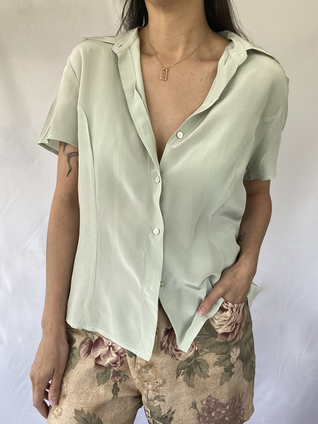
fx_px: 367
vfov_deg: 60.0
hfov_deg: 46.8
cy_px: 212
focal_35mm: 30
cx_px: 159
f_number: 2.2
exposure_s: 1/122
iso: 80
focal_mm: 2.71
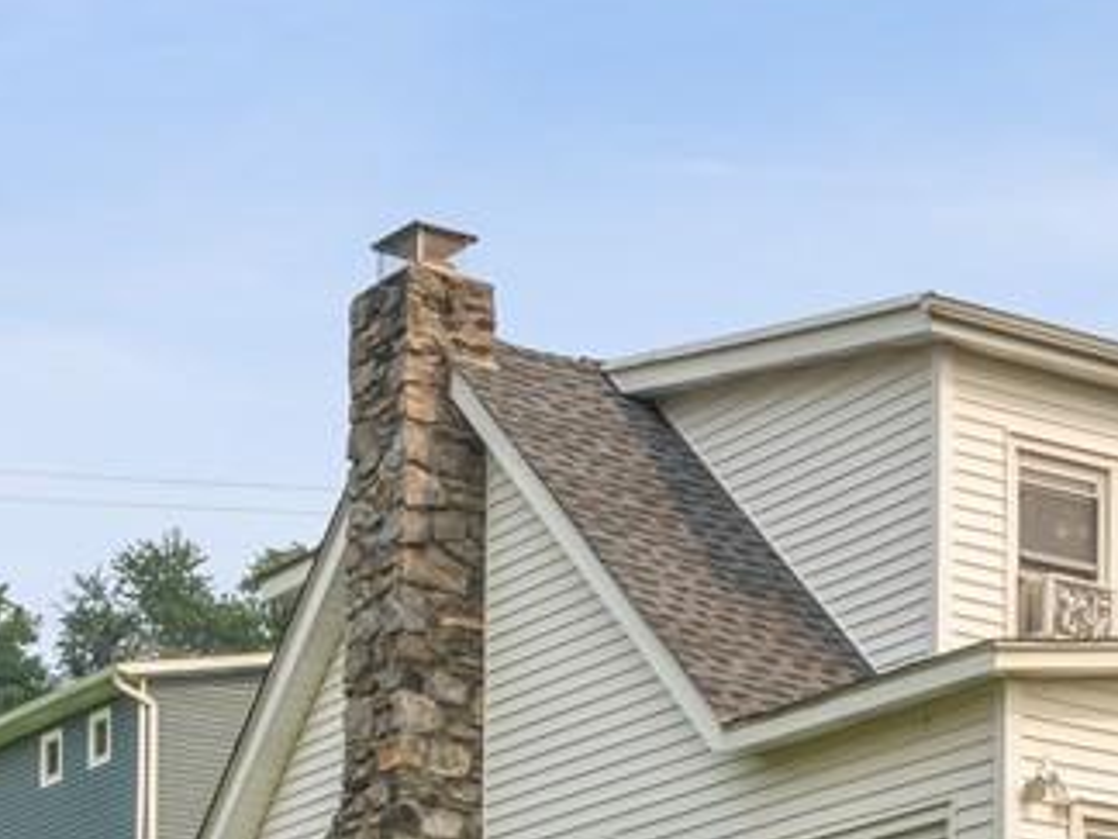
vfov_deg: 14.4
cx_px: 1097
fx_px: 3262
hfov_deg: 19.0
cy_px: 842
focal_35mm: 101
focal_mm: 16
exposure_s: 1/320
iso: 200
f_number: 8
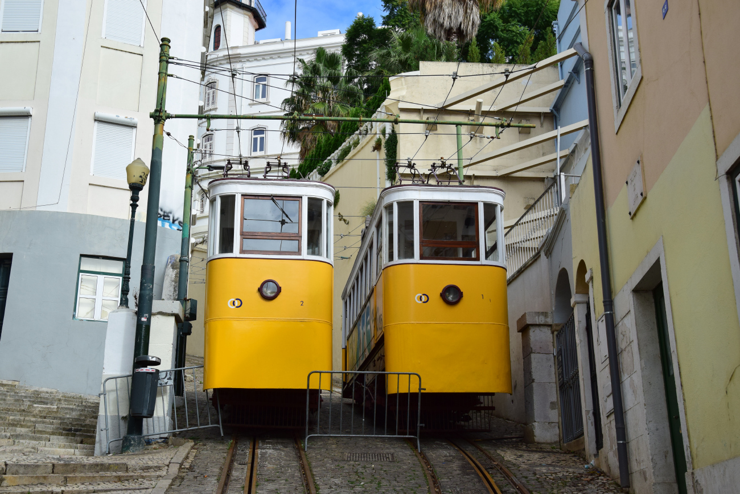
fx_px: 925
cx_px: 370
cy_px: 247
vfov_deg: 29.9
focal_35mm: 45
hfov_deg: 43.6
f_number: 6.3
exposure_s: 1/1000
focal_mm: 30
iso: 400
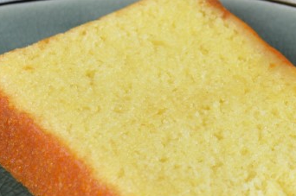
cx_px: 384
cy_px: -42
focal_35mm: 142
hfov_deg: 13.9
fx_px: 1166
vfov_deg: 9.5
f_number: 8
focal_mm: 28
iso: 100
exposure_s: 1/8
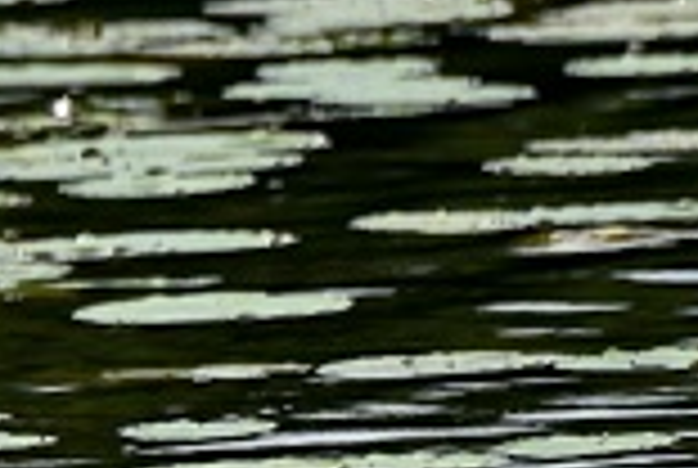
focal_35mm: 1837
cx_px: -1360
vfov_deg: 0.8
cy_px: 284
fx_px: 35685
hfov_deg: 1.1
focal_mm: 300
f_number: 5.6
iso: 200
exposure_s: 1/1600
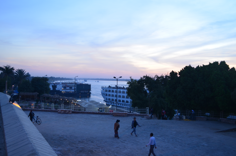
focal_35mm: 36
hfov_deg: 53.2
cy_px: 78
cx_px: 118
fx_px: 236
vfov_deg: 36.7
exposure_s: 1/80
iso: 400
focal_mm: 24
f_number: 4.5
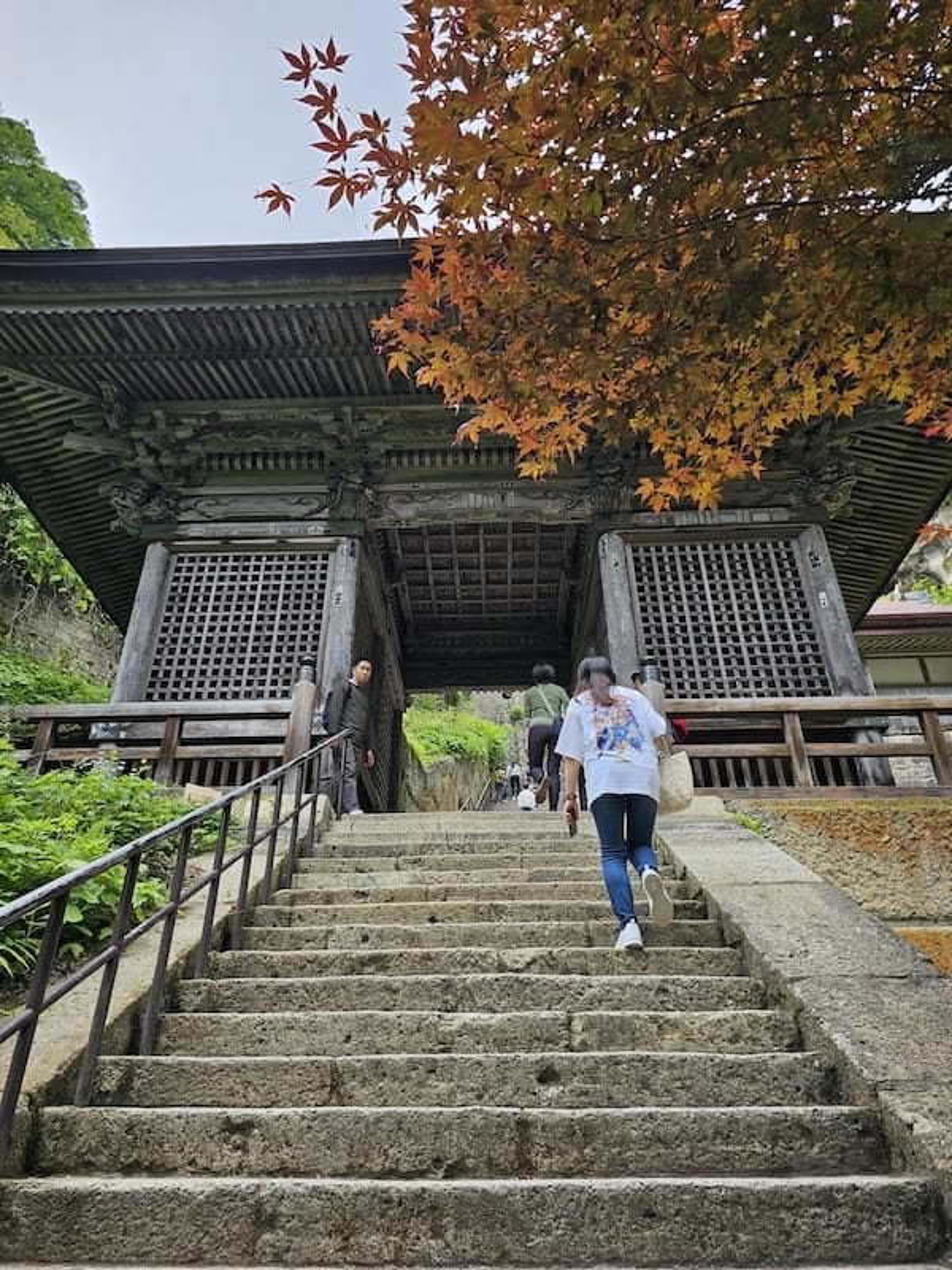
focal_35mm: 23
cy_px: 635
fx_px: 843
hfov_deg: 58.9
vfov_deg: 73.9
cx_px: 476
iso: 10
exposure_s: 1/165
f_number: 1.7
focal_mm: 6.3
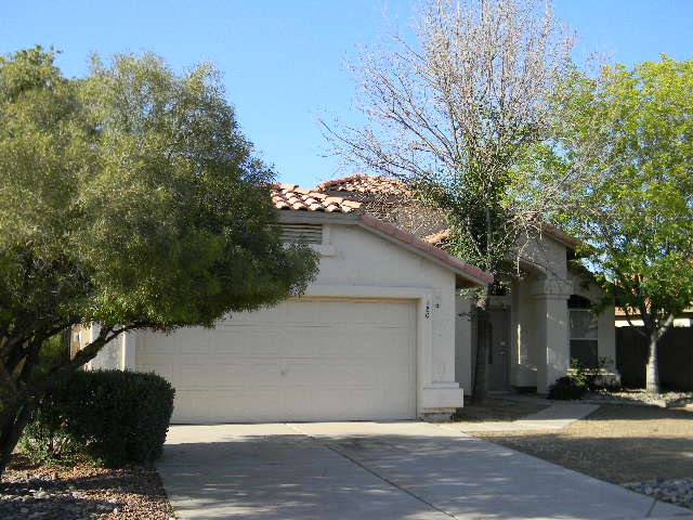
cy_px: 260
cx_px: 346
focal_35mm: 41
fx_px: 821
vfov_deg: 35.1
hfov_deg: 45.8
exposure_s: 1/532
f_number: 3.8
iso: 112
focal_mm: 7.3
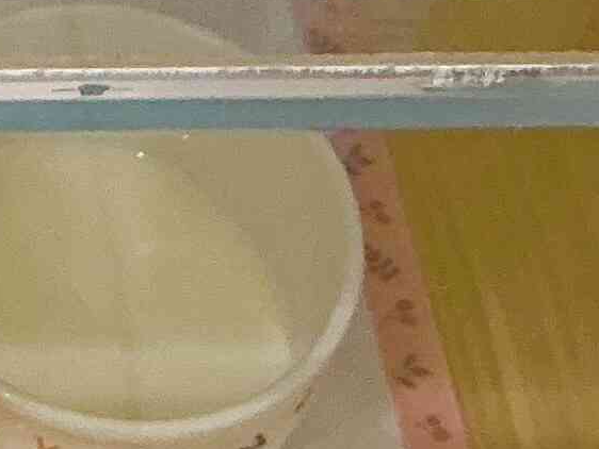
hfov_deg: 9.1
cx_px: -440
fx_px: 3601
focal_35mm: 208
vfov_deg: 7.0
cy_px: -381
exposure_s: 1/60
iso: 64
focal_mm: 3
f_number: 1.8
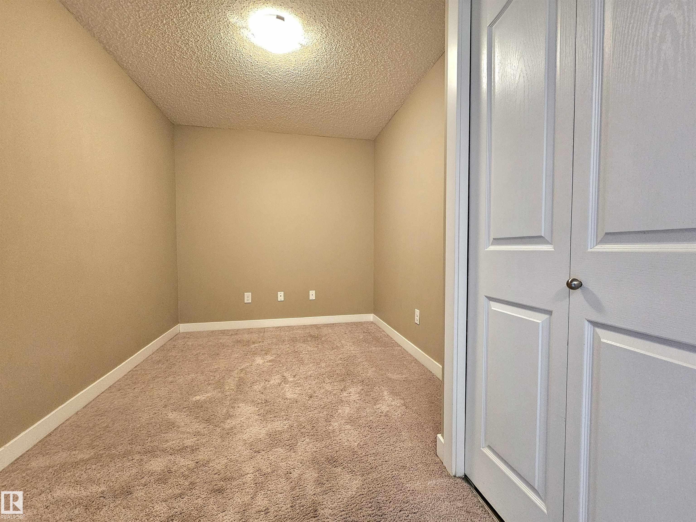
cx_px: 348
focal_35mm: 13
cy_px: 261
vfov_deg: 89.9
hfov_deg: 106.2
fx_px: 261
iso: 800
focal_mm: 2.2
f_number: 2.2
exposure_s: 1/24
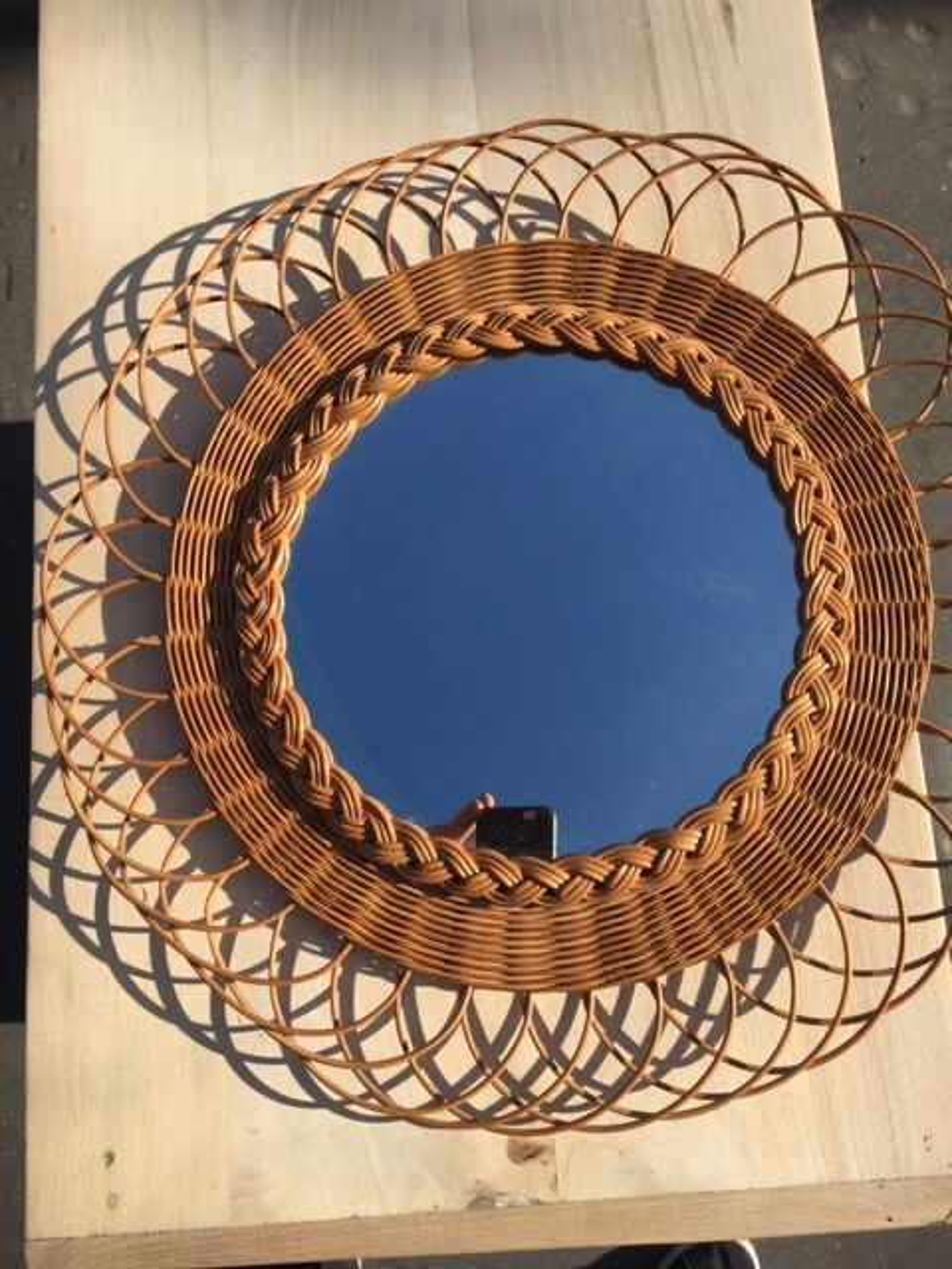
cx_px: 476
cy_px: 634
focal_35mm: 29
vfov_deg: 61.7
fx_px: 1063
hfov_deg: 48.2
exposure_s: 1/1326
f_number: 2.2
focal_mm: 4.15
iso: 25
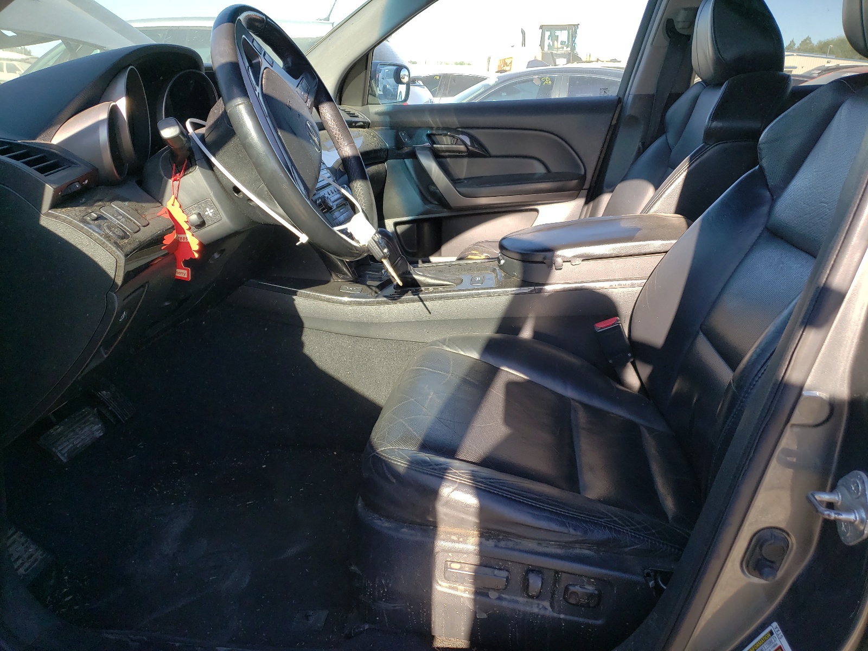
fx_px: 652
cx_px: 434
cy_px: 326
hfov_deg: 67.3
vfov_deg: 53.1
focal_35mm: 26
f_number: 1.5
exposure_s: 1/526
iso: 50
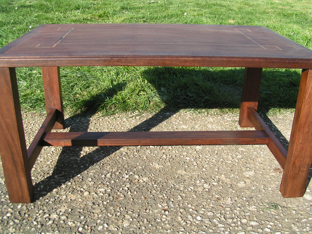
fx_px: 343
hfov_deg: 49.0
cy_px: 117
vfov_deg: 37.7
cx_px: 156
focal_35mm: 38
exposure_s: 1/125
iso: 50
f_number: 5.6
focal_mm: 5.8
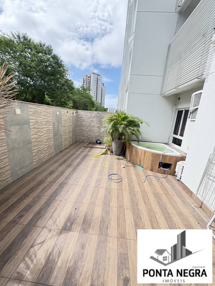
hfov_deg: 85.7
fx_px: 116
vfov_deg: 102.1
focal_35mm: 14
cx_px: 108
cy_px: 143
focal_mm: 2.22
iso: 64
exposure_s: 1/425
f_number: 2.2
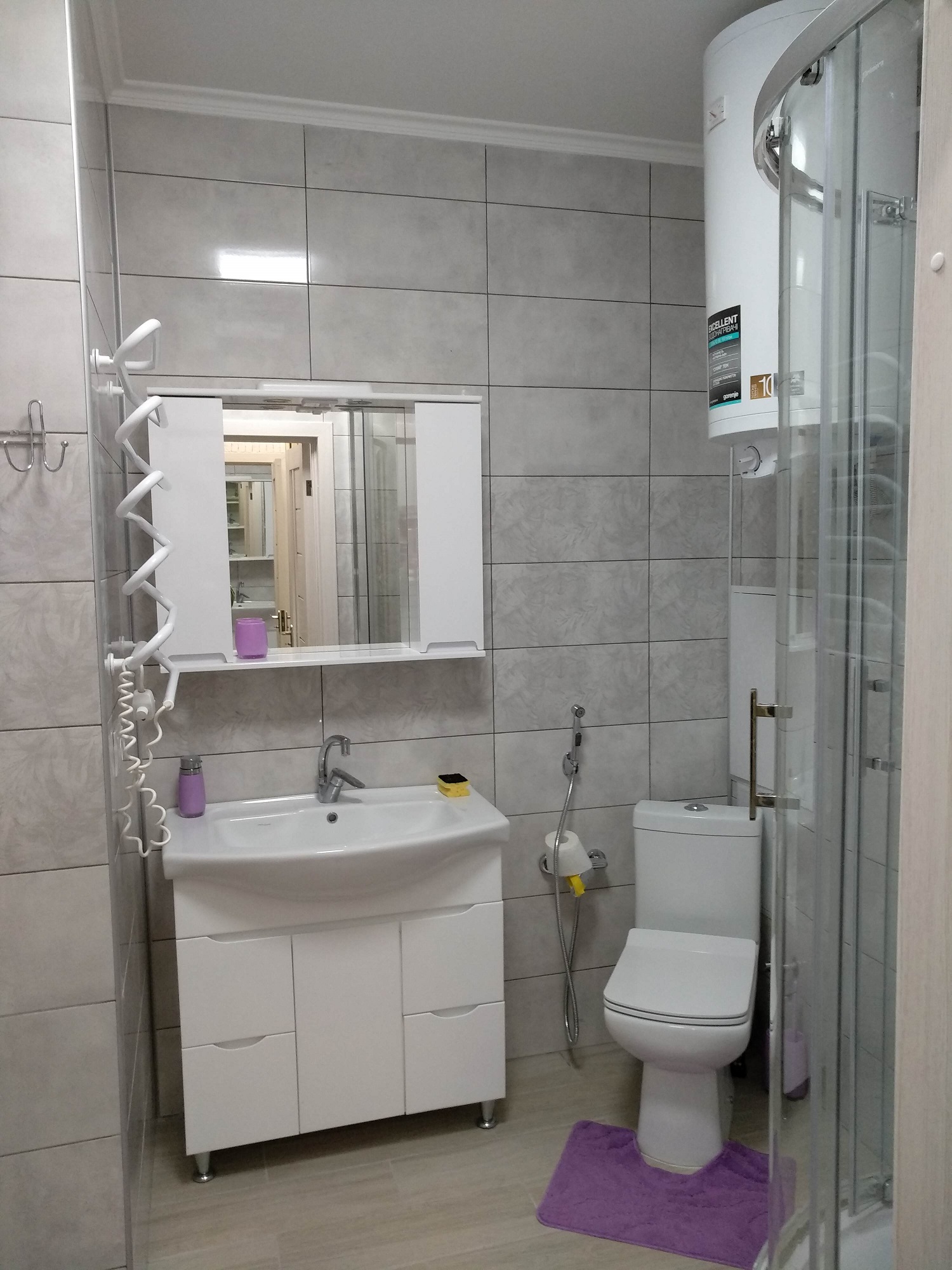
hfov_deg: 61.1
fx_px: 807
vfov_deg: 76.4
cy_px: 635
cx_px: 476
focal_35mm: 22
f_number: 2.2
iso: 320
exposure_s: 1/33
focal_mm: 3.81
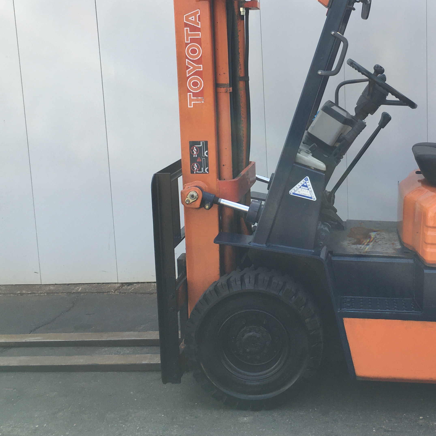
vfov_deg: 35.1
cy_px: 158
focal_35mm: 48
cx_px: 324
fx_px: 684
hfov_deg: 34.6
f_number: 2.2
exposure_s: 1/418
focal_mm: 4.15
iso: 25
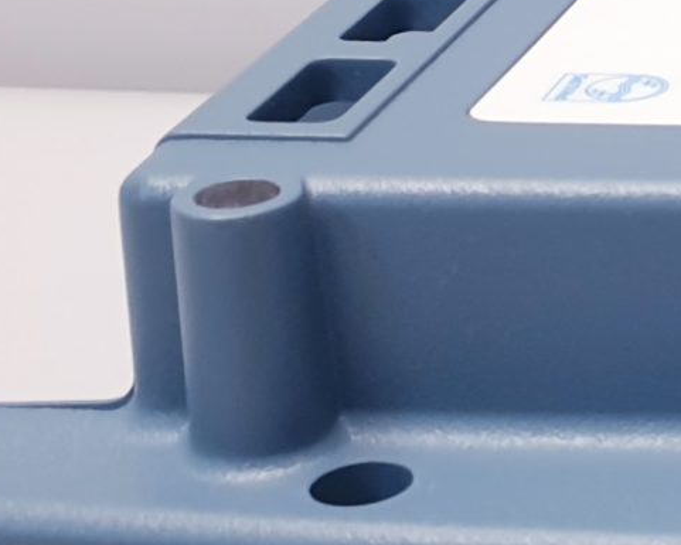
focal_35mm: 135
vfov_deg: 11.3
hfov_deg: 12.5
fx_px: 2721
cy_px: -21
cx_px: 1365
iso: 50
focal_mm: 4.3
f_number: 2.4
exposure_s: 1/50
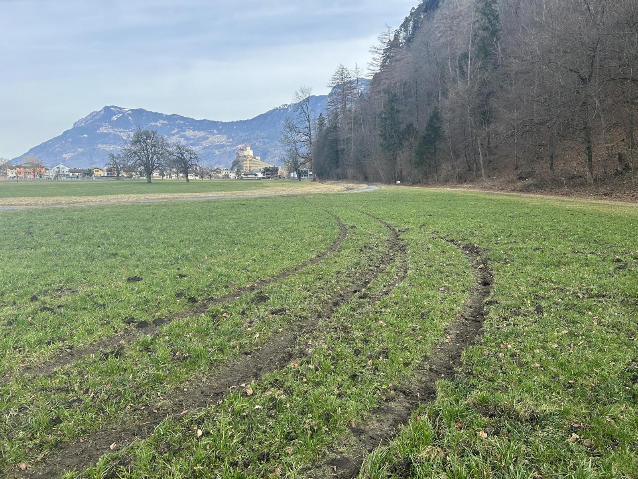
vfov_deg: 53.1
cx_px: 319
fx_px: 479
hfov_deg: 67.3
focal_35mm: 26
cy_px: 240
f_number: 1.5
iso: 50
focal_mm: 5.7
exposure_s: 1/1124
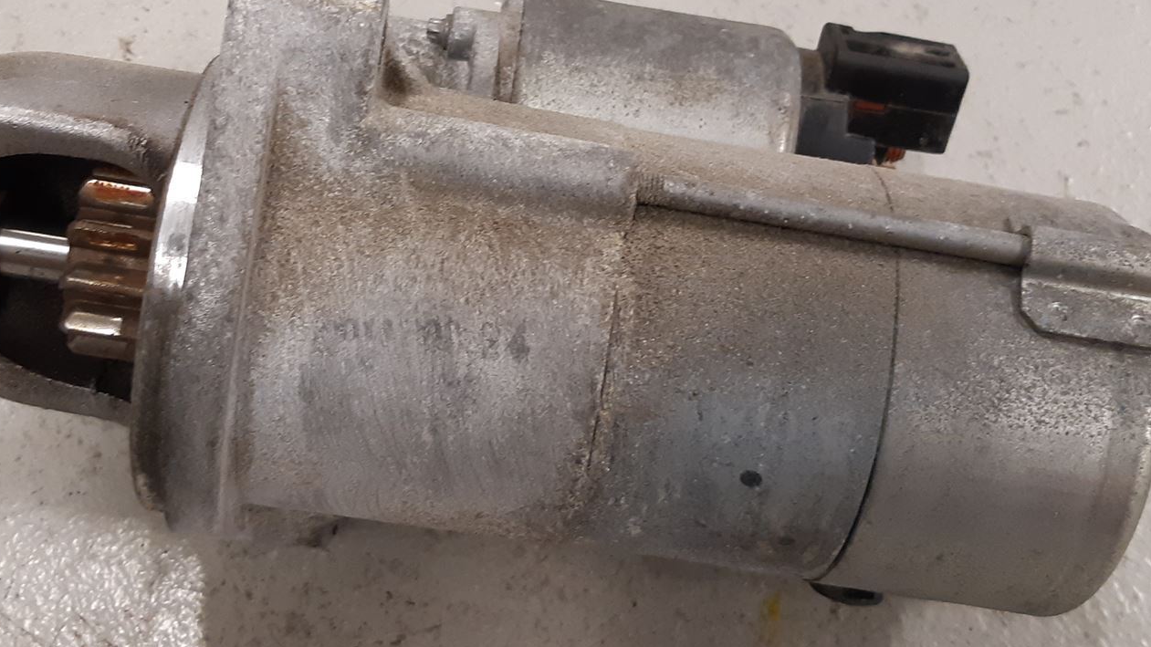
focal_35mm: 46
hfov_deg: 44.5
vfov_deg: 25.8
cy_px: 226
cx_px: 497
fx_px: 1404
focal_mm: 3.93
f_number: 1.7
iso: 200
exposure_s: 1/50
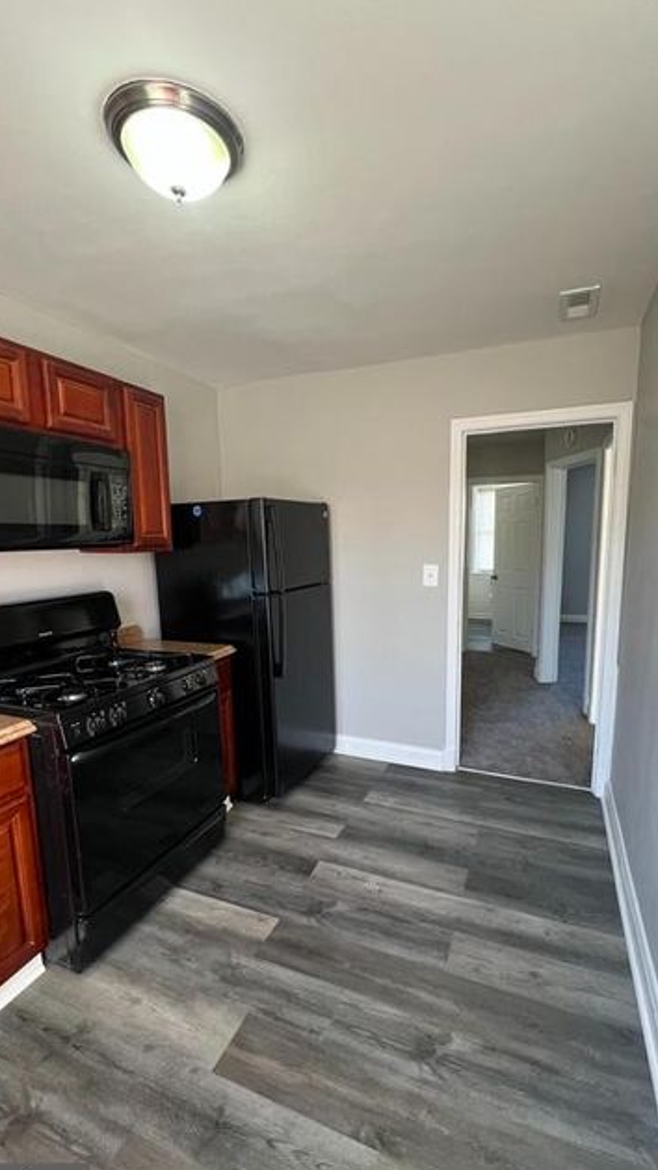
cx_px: 353
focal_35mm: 15
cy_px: 610
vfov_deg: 102.9
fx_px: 466
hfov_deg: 70.4
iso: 160
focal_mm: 1.57
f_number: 1.8
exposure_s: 1/99
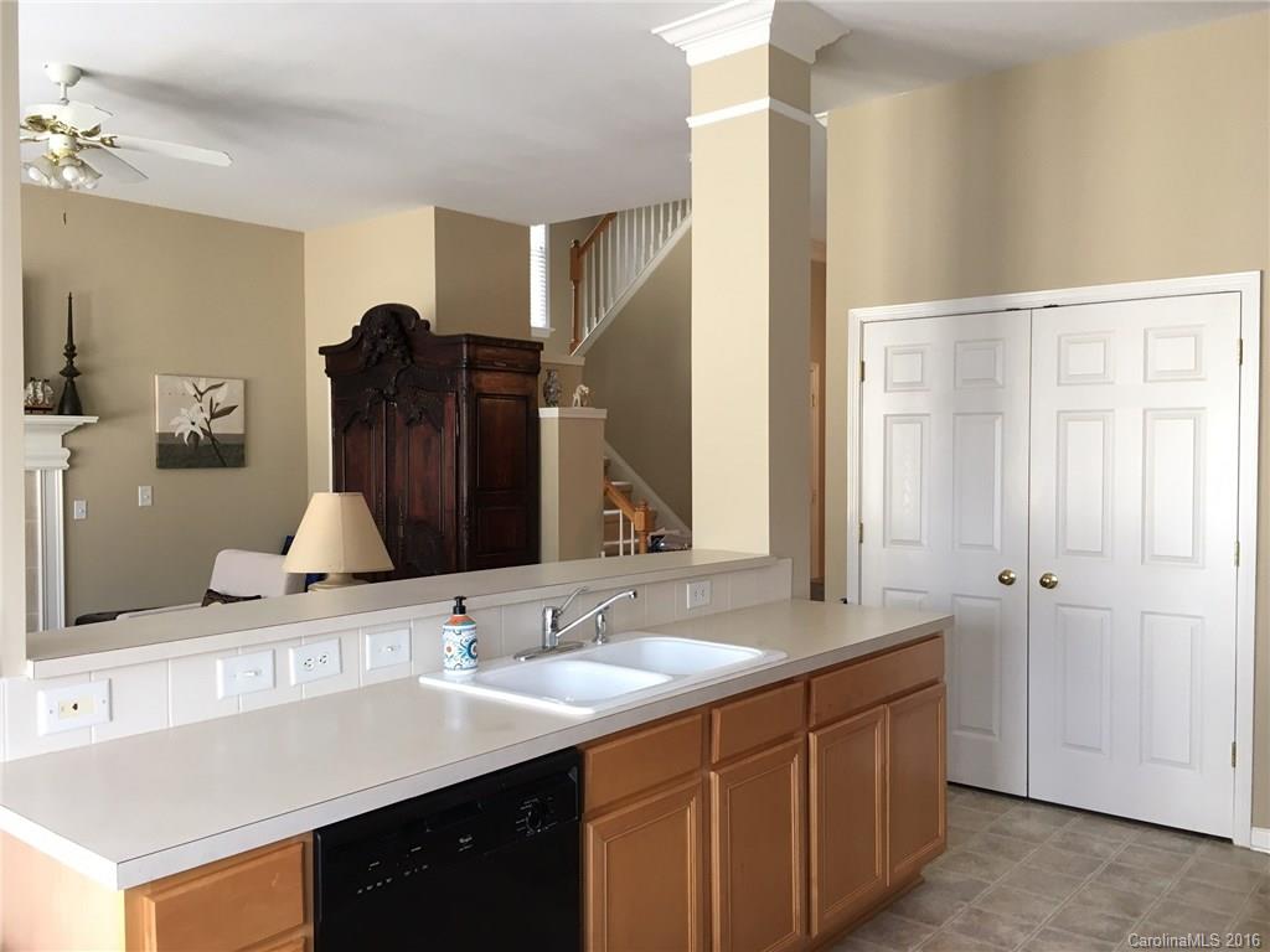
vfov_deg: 48.2
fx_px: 1064
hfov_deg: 61.7
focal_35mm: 29
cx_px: 635
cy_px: 476
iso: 64
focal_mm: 4.15
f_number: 2.2
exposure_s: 1/30
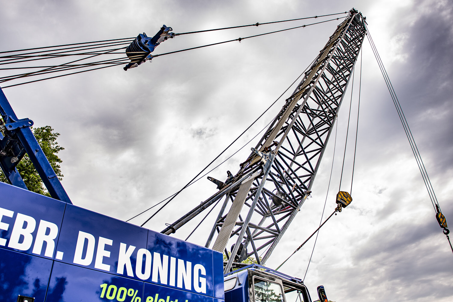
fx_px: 365
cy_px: 164
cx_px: 207
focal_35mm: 29
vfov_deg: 44.9
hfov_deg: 63.5
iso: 100
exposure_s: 1/1000
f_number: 2.8
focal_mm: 24
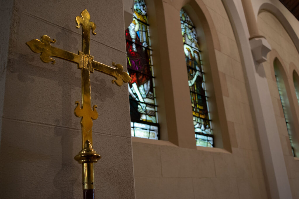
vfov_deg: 36.9
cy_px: 100
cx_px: 150
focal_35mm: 36
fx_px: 299
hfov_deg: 53.1
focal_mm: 24
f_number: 4
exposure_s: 1/60
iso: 720
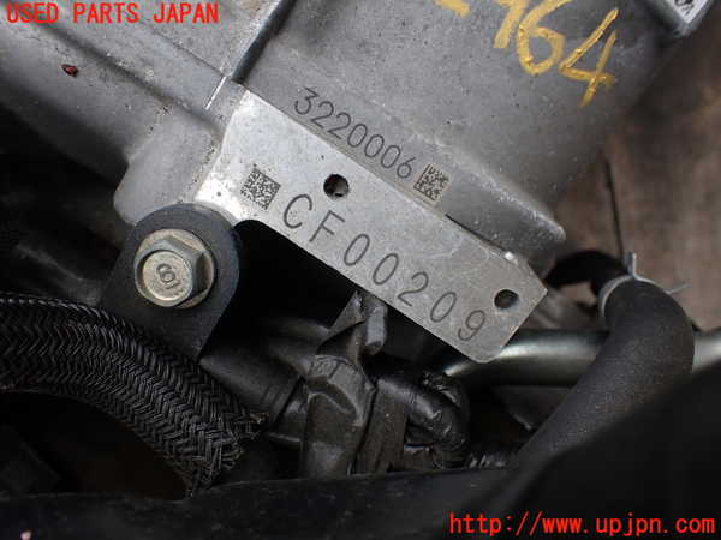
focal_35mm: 30
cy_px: 270
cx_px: 360
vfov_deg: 46.8
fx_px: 625
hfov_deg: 60.0
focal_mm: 5.4
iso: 100
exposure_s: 1/200
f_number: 3.2
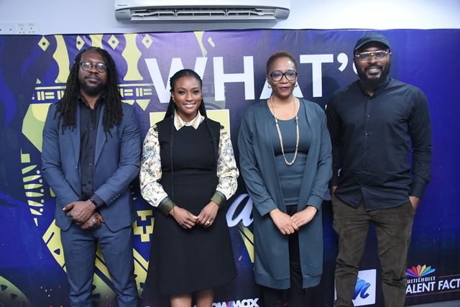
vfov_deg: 41.1
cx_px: 230
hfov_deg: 58.7
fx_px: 409
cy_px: 154
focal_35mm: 32
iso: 3200
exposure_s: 1/160
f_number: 4
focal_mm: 32
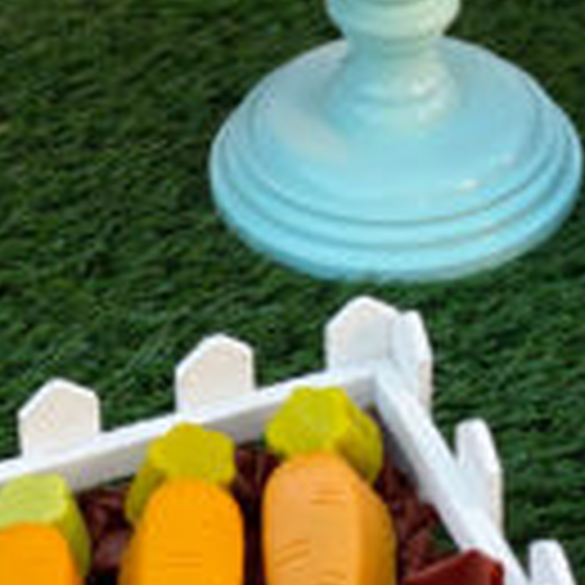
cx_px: 461
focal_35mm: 152
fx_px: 2906
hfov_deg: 11.5
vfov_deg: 11.3
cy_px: -110
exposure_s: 1/122
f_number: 2
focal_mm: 6
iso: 25
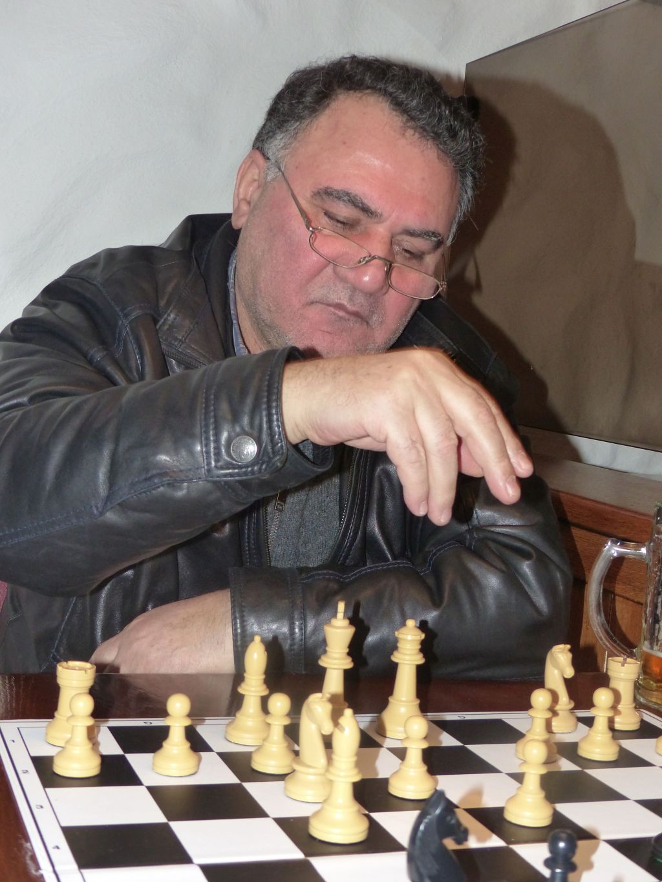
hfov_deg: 29.1
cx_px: 331
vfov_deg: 38.2
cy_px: 441
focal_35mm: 50
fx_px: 1275
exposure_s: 1/125
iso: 400
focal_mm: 9.1
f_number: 2.8
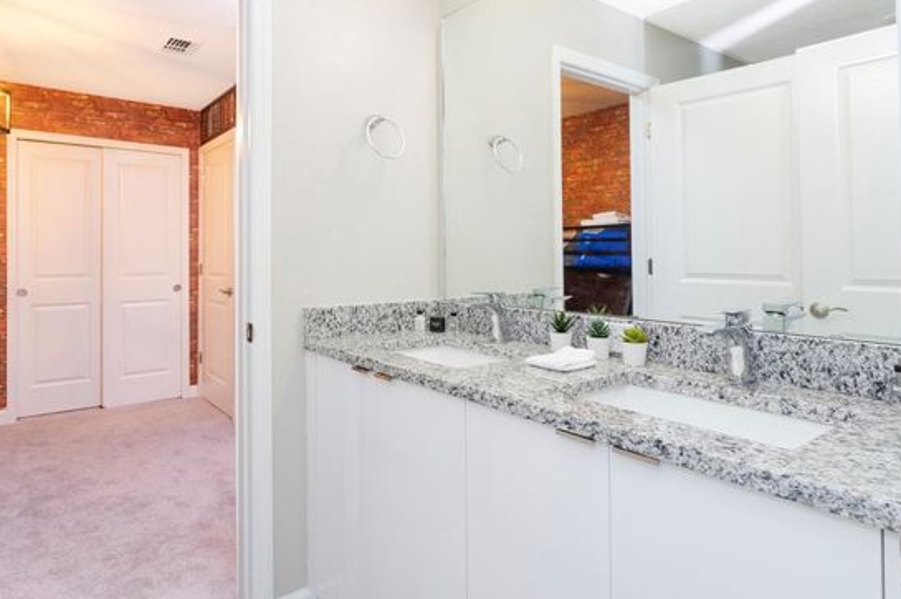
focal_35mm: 22
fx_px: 550
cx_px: 396
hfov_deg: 78.3
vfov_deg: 56.7
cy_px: 246
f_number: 13
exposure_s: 1/10
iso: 1000
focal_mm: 17
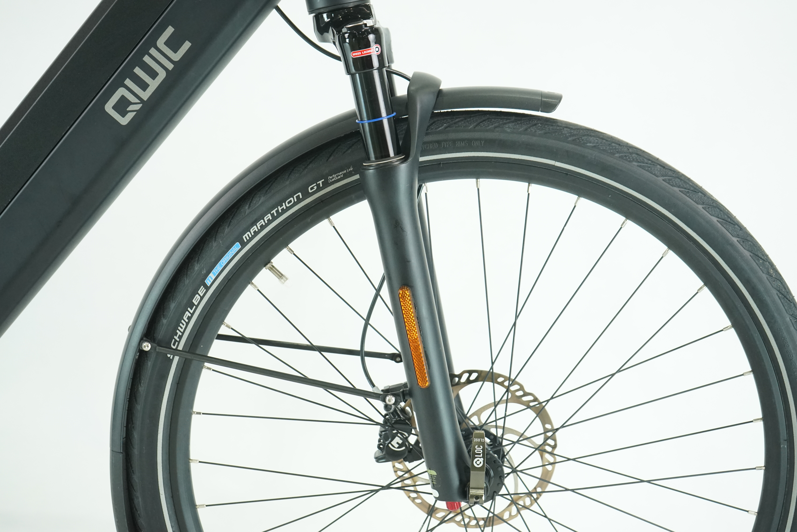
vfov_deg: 27.5
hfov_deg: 40.3
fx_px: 1085
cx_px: 398
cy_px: 266
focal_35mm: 49
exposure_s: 1/200
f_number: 5.6
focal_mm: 49
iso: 2500
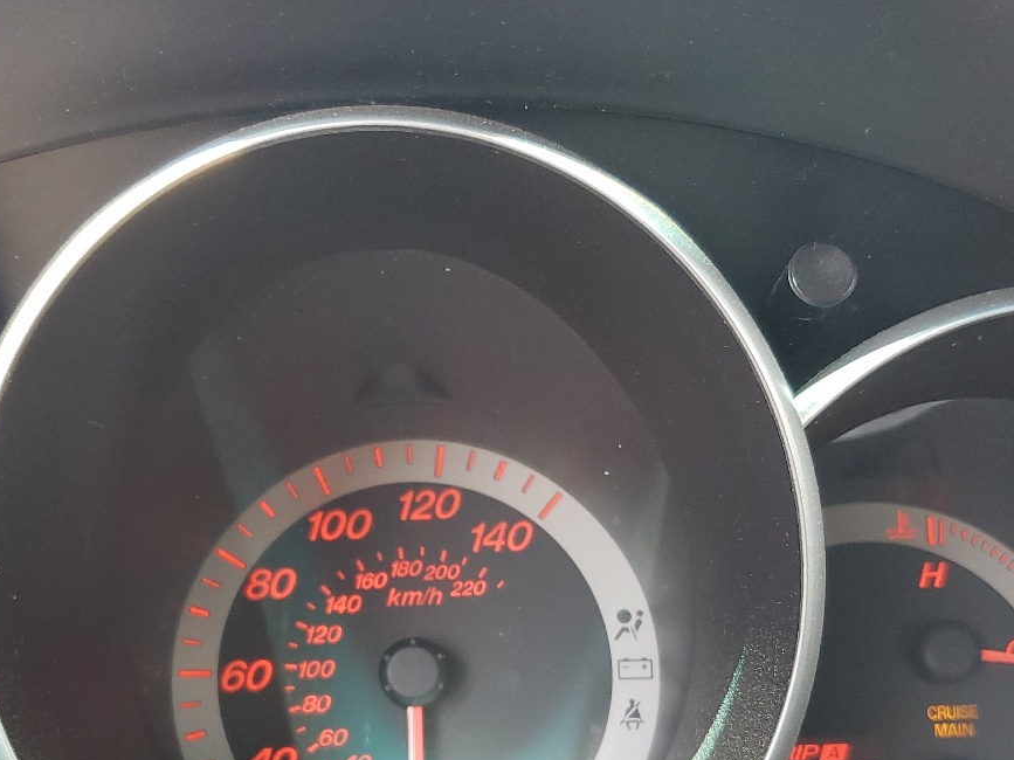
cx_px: 453
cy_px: 635
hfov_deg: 39.6
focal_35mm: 48
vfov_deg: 29.4
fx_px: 1406
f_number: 1.5
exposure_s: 1/120
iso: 85
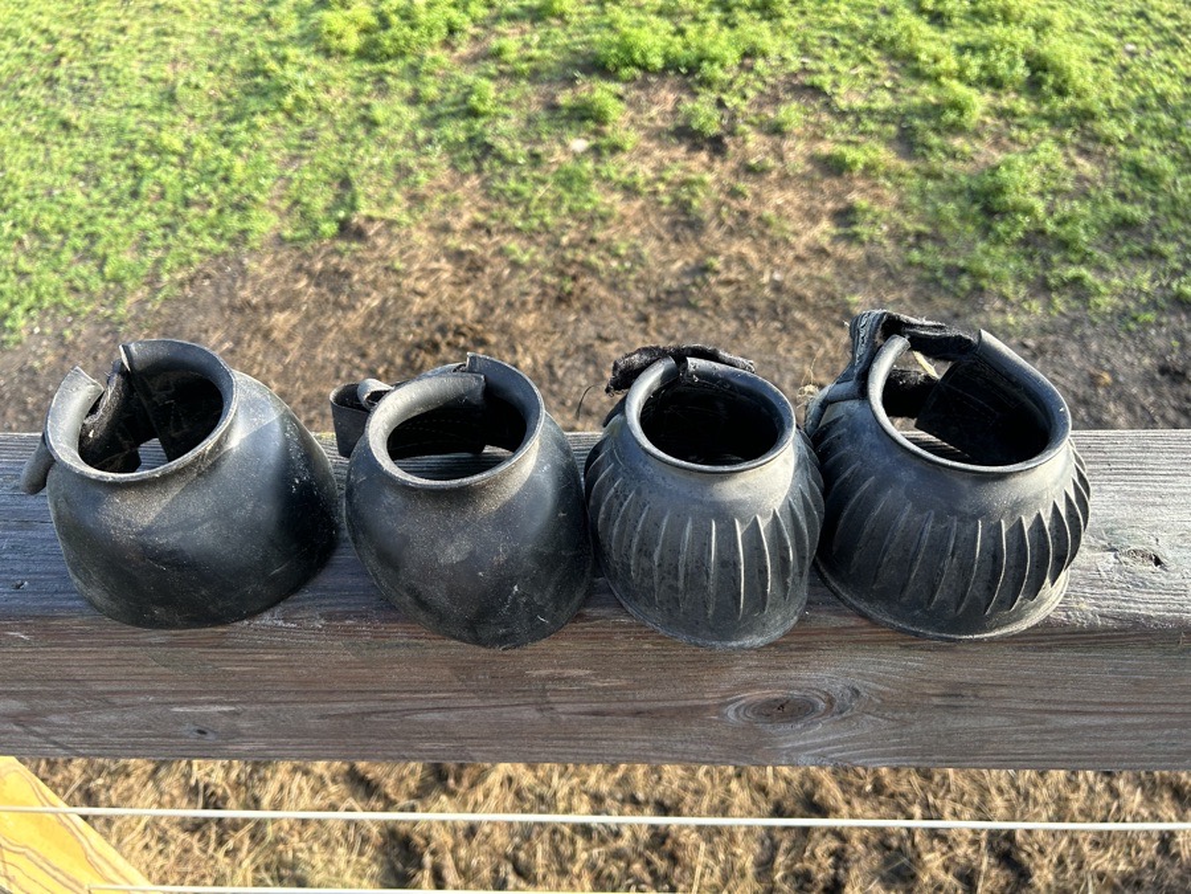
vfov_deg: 53.1
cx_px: 596
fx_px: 895
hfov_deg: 67.3
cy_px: 447
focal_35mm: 26
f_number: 1.5
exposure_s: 1/250
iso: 40
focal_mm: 5.7
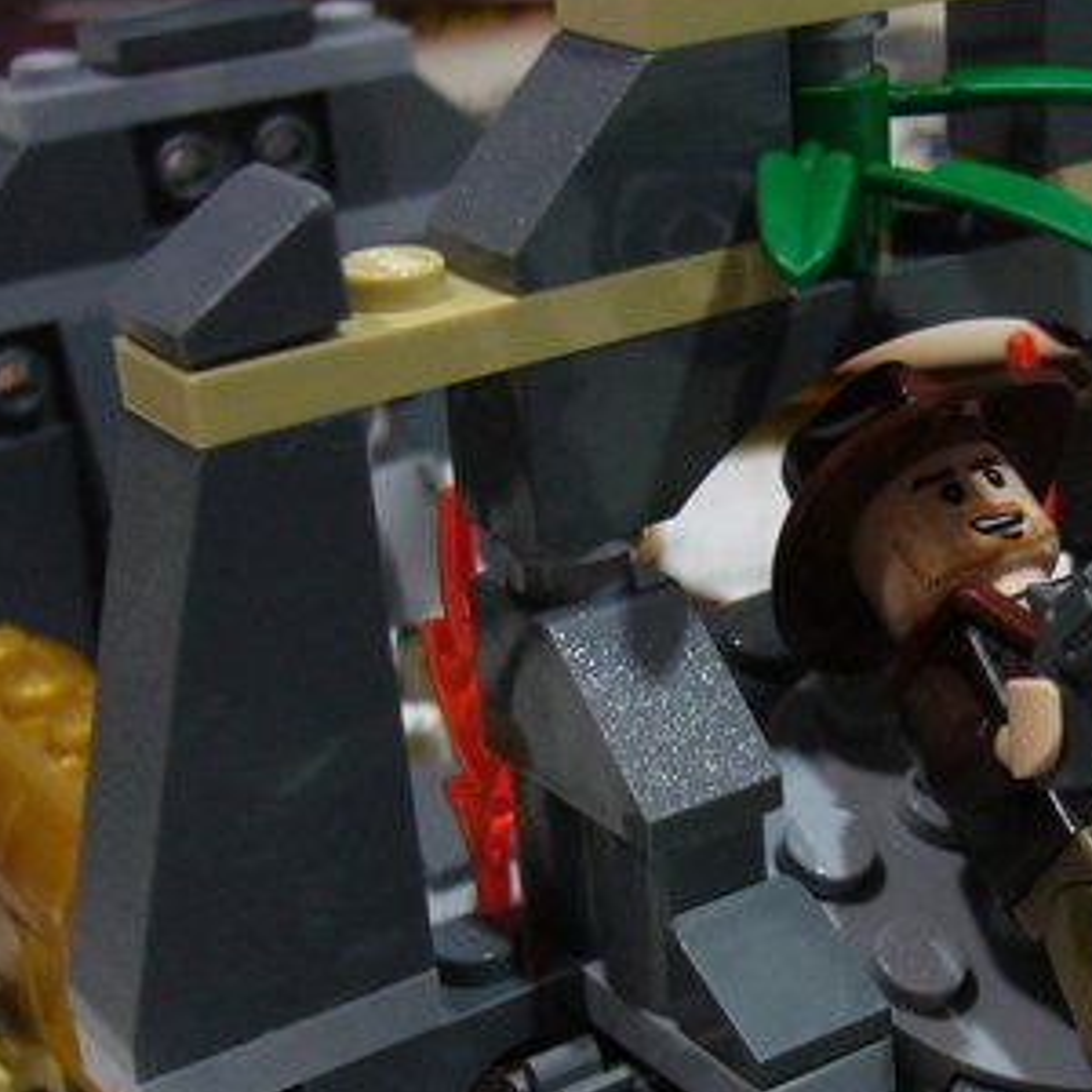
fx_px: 2356
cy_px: 830
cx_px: 917
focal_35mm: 66
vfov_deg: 25.8
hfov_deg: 25.5
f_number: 2.8
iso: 200
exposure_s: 1/8
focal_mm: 5.8
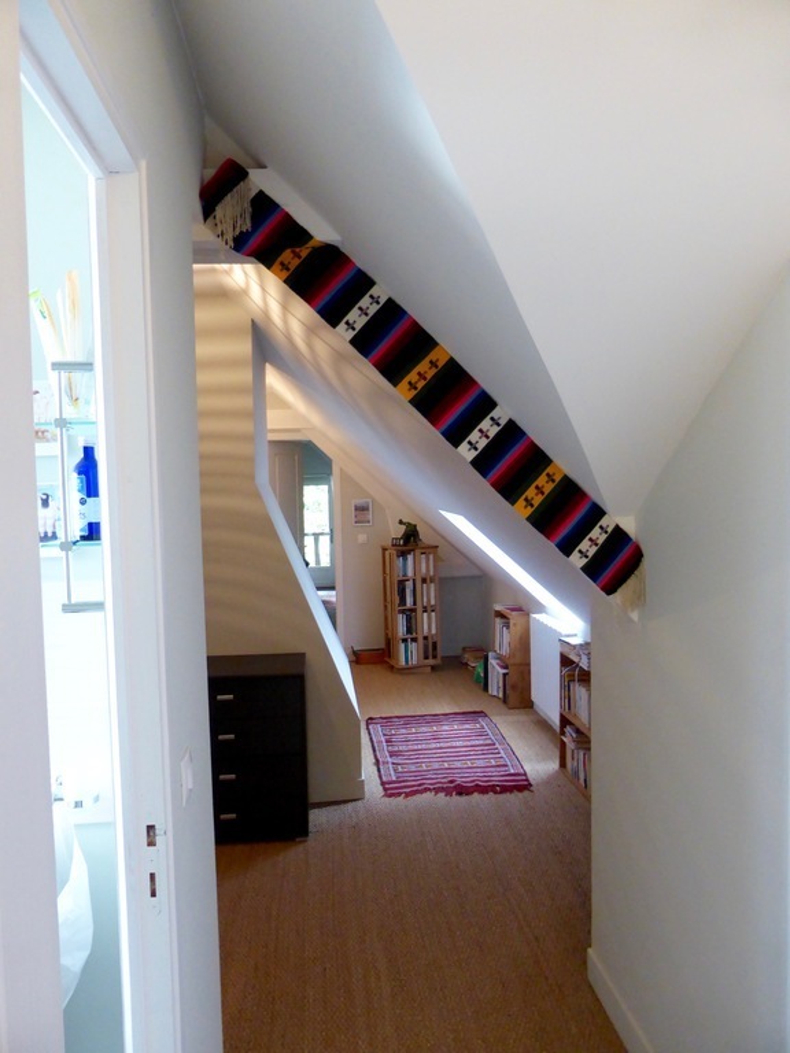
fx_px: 761
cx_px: 395
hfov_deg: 54.9
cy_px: 526
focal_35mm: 25
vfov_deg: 69.4
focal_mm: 4.3
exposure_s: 1/25
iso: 400
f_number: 3.3
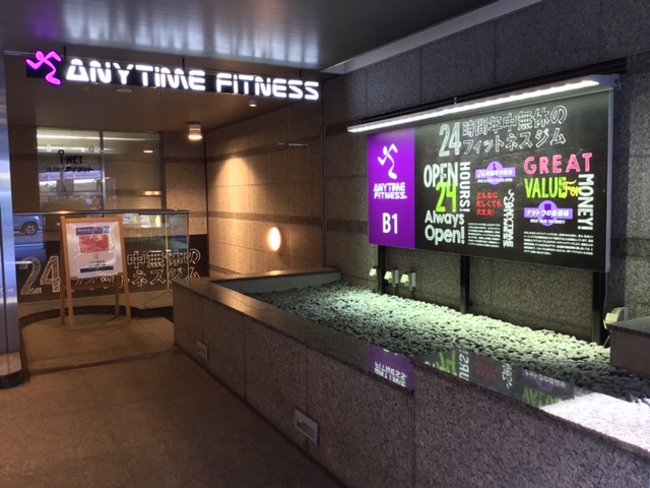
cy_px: 244
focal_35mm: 31
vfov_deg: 45.4
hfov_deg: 58.4
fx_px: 582
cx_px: 325
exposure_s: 1/30
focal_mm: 3.3
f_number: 2.4
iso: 200
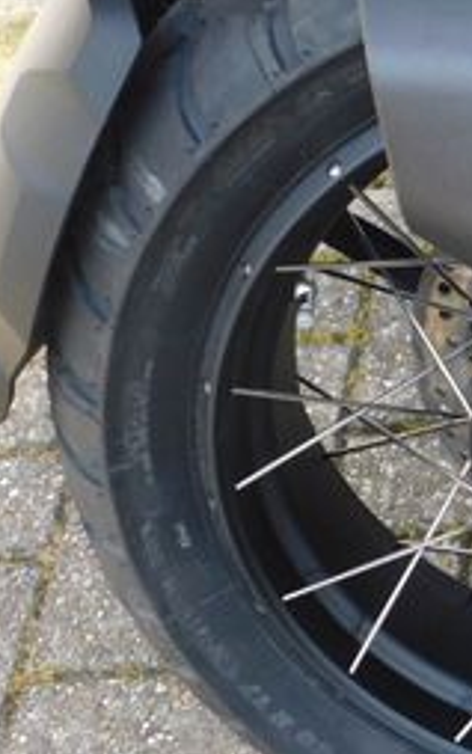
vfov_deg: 25.8
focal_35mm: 80
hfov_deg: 15.3
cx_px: 680
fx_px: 1645
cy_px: 377
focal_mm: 5.3
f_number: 3.2
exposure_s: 1/200
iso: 125
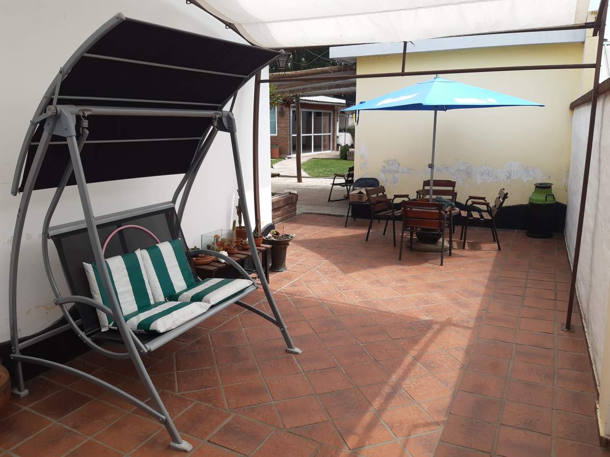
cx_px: 305
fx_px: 458
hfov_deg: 67.3
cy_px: 228
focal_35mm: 26
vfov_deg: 53.1
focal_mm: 3.92
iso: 100
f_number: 1.7
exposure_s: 1/1080
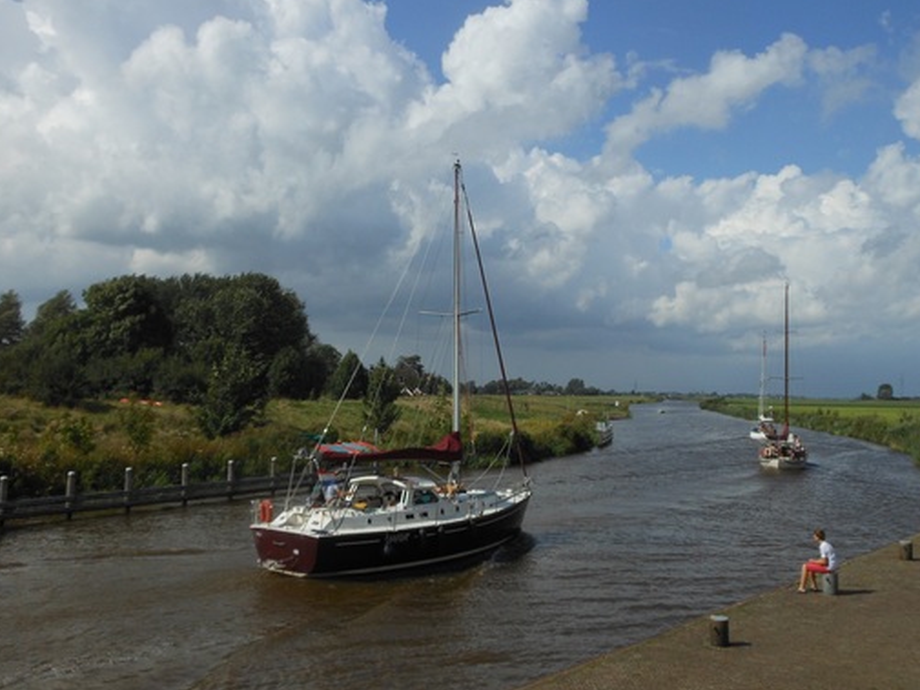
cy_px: 275
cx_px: 449
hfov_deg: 55.3
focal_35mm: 33
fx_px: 877
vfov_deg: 42.7
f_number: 10.2
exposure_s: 1/250
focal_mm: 4.5
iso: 80
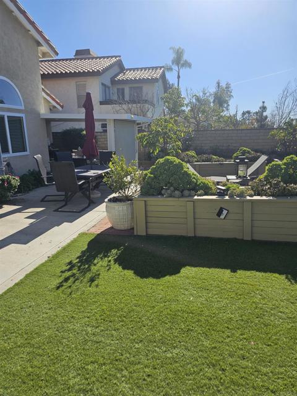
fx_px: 263
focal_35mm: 23
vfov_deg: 73.9
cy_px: 198
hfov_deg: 58.9
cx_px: 148
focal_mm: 6.3
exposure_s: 1/939
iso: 10
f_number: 1.7
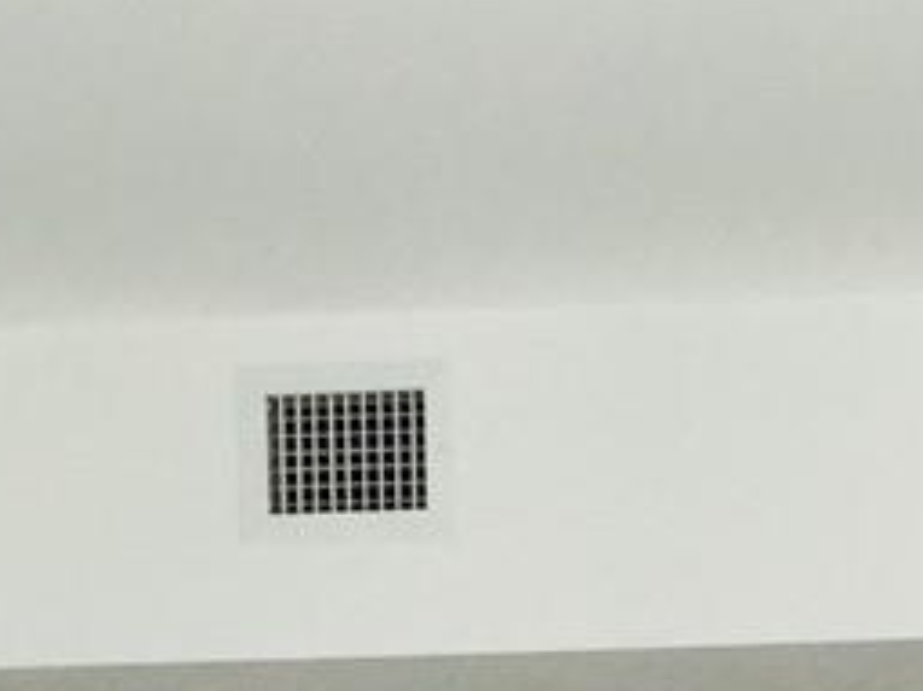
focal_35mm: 182
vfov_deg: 7.3
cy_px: 1983
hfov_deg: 10.7
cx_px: 992
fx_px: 4851
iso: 50
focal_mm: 4.15
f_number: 2.2
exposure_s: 1/120
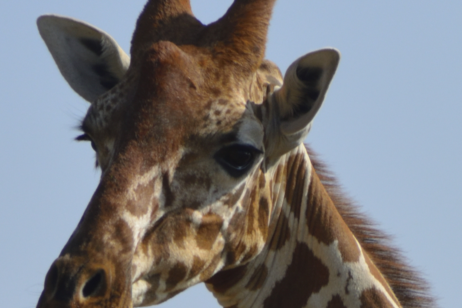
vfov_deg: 1.0
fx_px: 17238
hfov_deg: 1.5
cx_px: 717
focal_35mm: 1343
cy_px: 384
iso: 200
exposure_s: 1/800
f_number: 7.1
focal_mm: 200
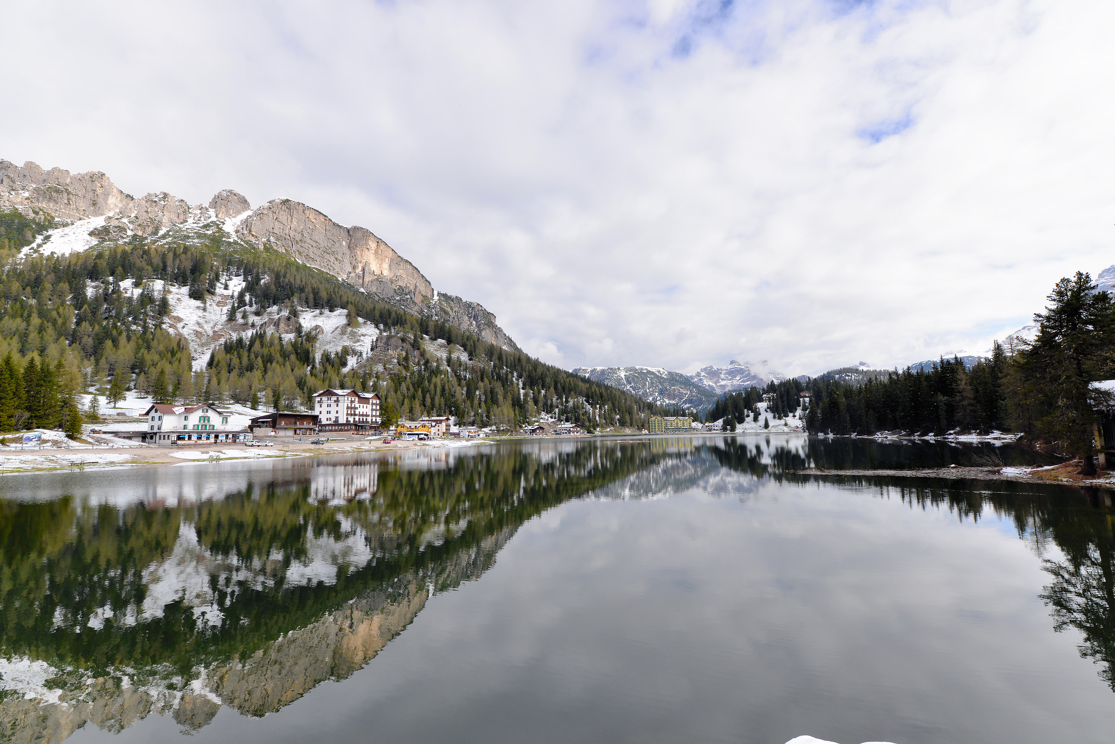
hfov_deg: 100.4
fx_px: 465
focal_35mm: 15
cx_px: 558
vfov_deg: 77.4
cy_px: 372
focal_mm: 15
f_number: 8
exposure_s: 1/250
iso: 125
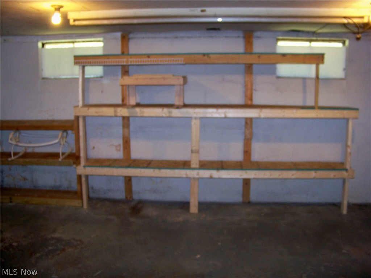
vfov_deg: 42.9
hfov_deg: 55.4
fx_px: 354
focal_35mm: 33
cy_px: 139
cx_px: 186
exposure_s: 1/30
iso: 200
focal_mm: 5.85
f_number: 2.8
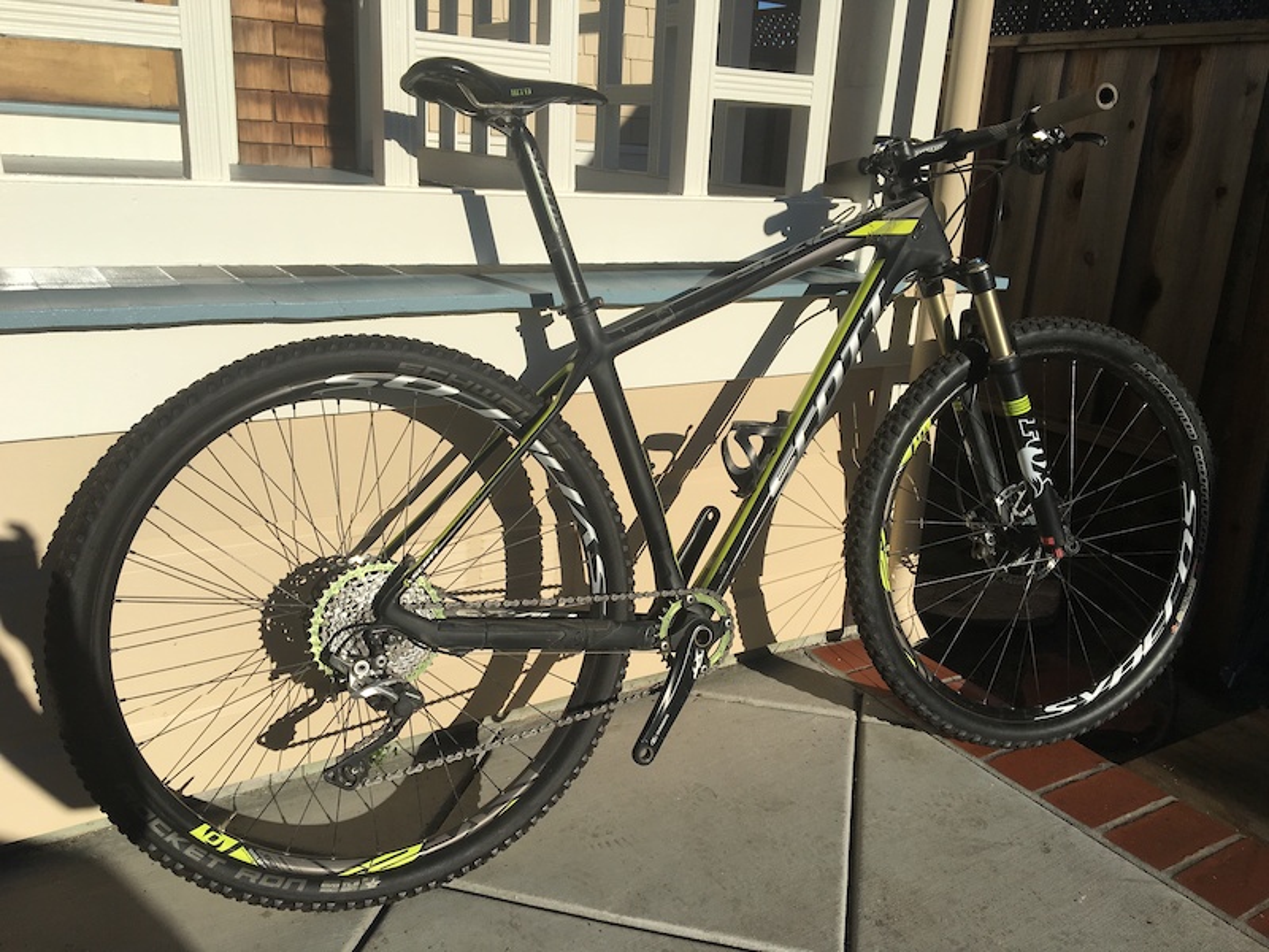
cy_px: 476
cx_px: 634
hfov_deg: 61.7
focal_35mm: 29
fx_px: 1063
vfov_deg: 48.2
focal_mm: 4.15
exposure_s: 1/4049
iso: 25
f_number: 2.2
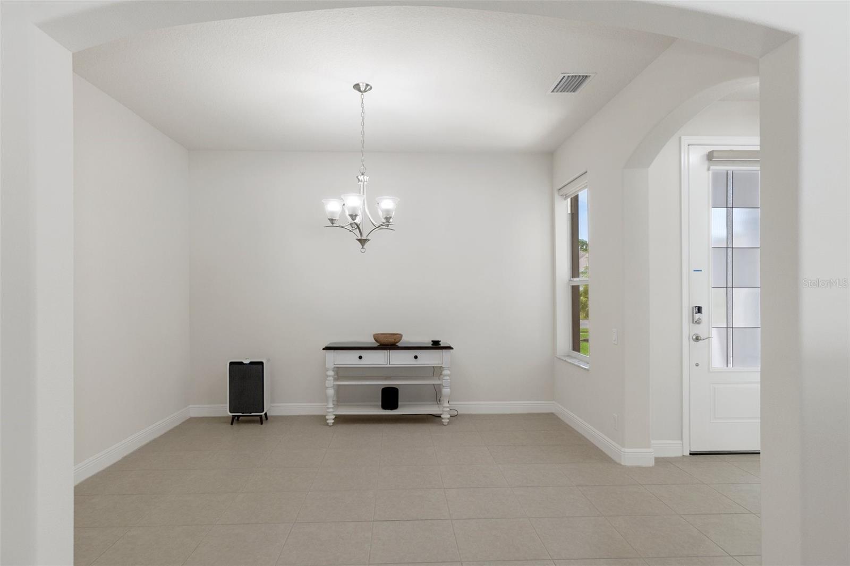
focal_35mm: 20
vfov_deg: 63.2
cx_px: 425
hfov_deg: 85.4
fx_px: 460
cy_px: 283
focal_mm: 13
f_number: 8
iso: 320
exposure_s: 1/10
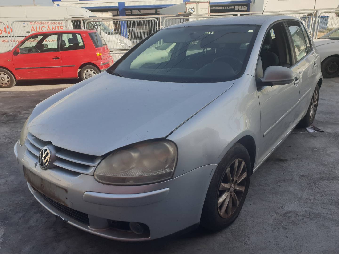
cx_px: 170
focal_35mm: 26
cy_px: 127
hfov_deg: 67.3
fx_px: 255
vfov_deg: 53.1
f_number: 2.4
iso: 50
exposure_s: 1/847
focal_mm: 4.3
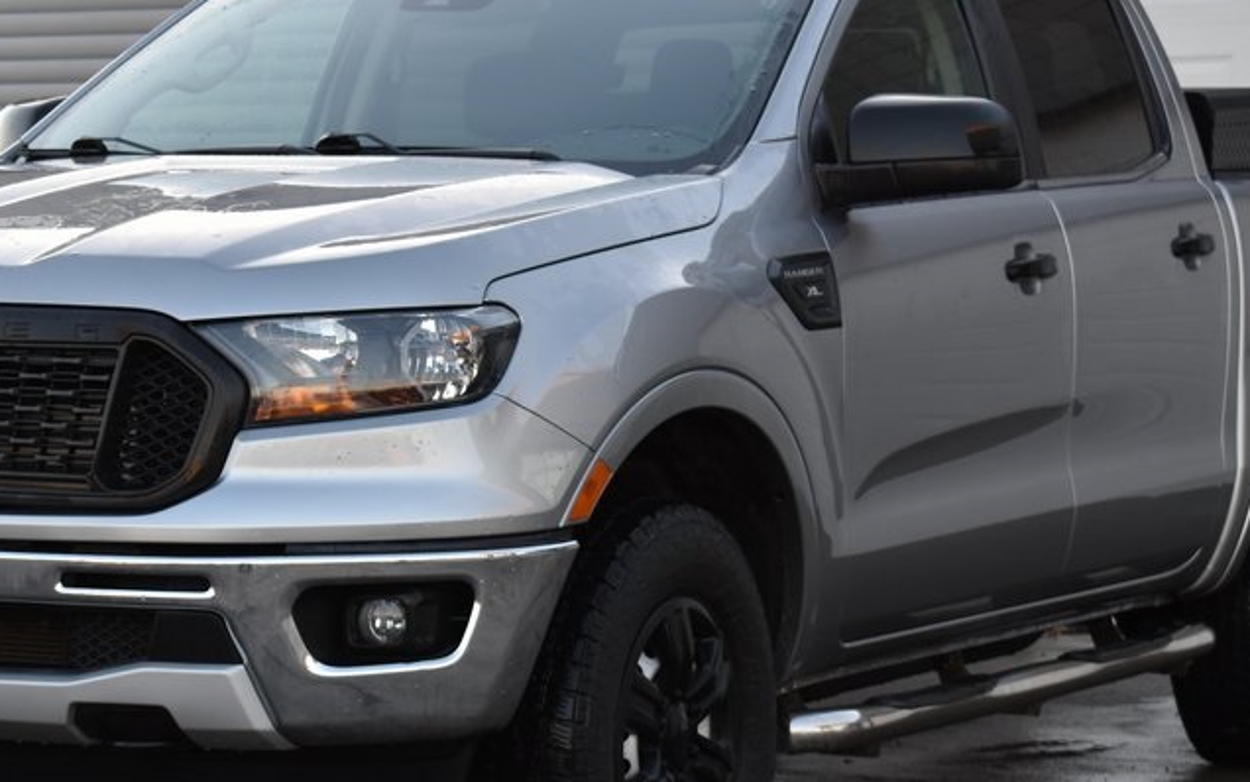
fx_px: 4362
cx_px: 509
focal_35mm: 128
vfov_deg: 10.2
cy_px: 463
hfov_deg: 16.3
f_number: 5.6
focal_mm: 52
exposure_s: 1/100
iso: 400
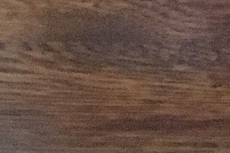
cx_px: 565
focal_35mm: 226
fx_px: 1444
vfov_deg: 4.9
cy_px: 793
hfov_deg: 8.3
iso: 800
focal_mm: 4.15
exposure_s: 1/17
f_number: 2.2
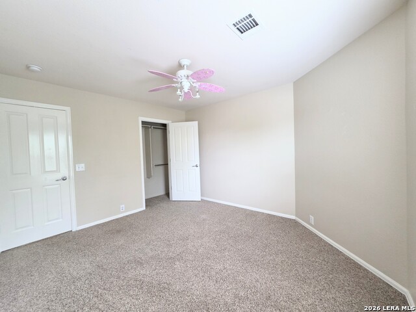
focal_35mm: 13
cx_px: 208
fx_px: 156
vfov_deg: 89.9
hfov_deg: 106.2
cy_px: 156
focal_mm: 2.2
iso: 250
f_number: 1.9
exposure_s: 1/60
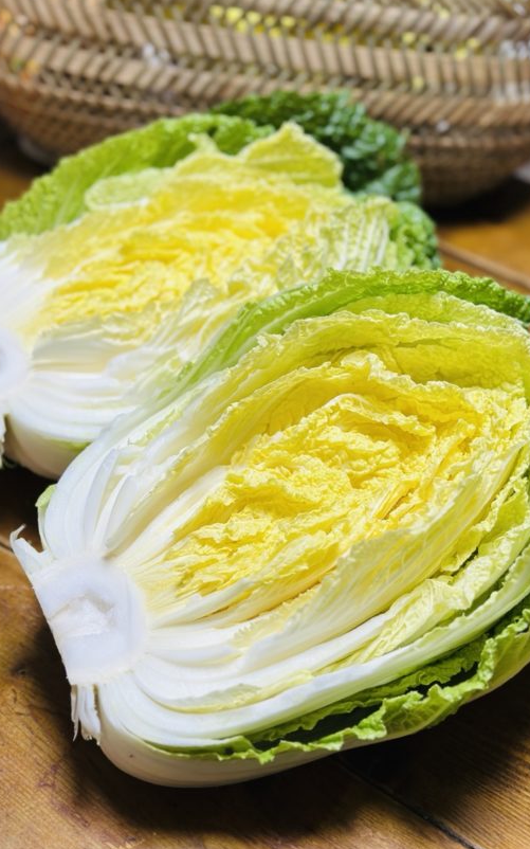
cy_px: 423
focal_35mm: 52
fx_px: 1202
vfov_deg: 38.9
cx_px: 275
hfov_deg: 24.9
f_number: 1.78
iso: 64
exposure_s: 1/150
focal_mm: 6.86
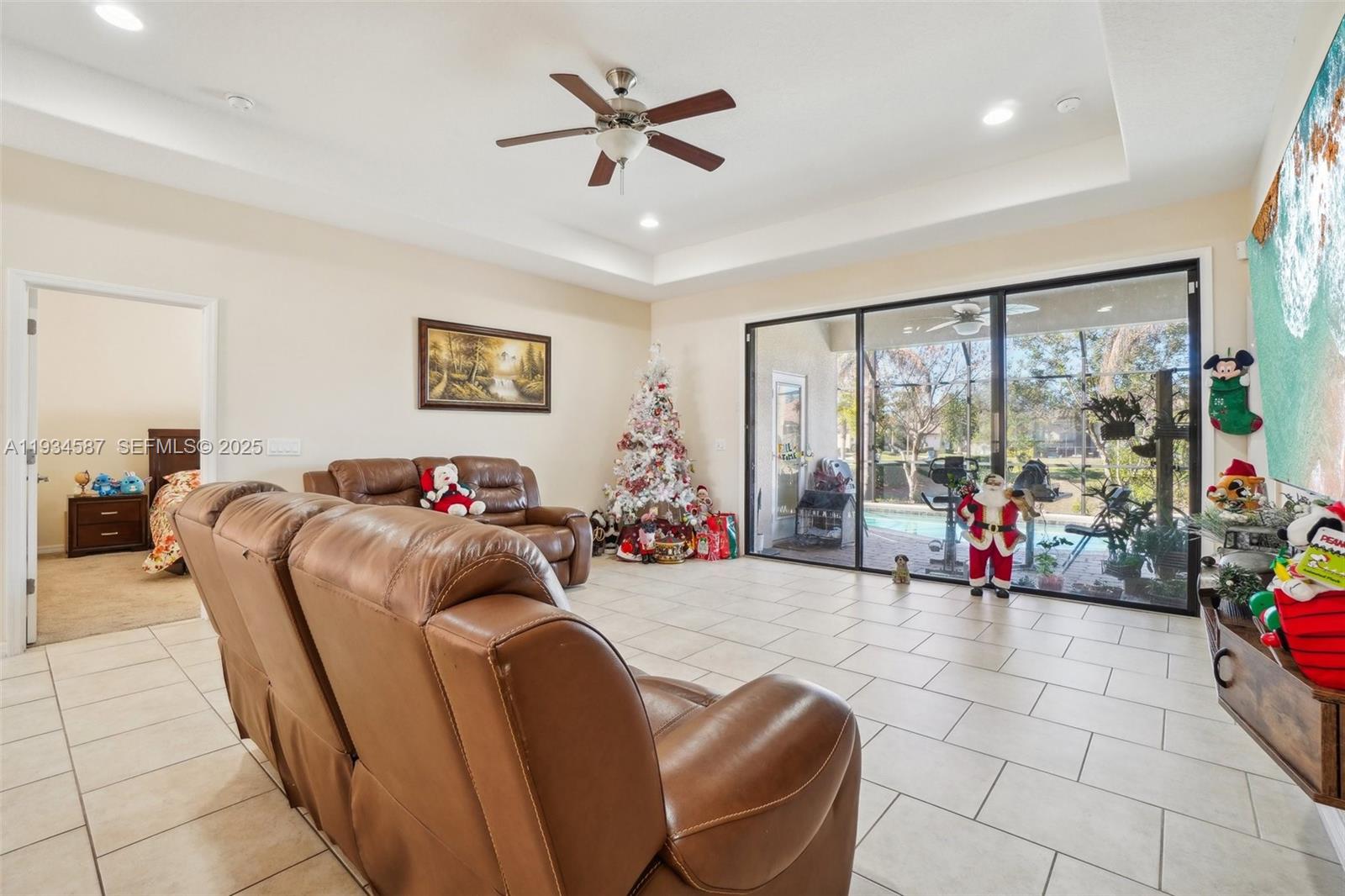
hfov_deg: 100.4
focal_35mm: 15
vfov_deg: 77.3
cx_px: 672
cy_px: 448
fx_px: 560
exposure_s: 1/13
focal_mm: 10
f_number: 8
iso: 400
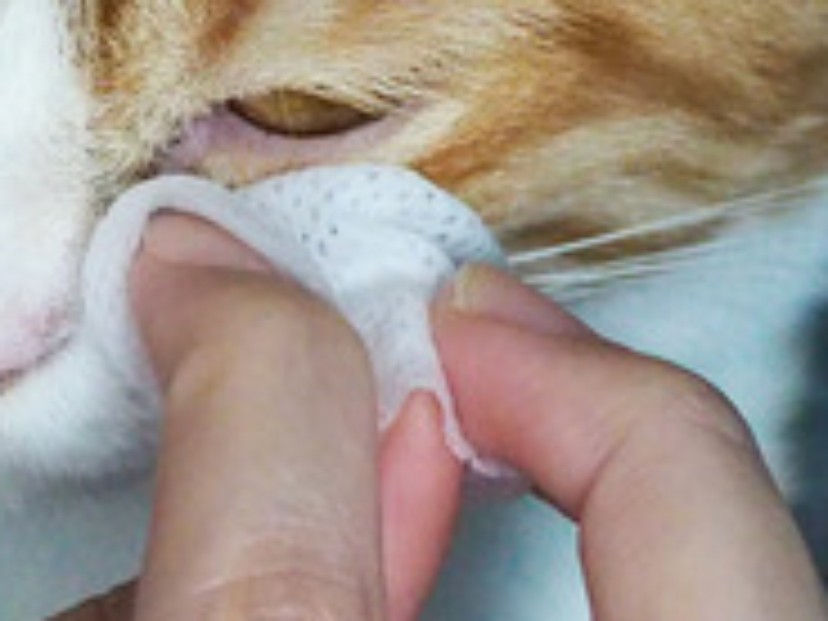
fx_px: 11553
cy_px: 92
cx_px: 220
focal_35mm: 483
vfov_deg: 3.1
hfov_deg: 4.1
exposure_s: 1/1600
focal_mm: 57
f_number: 4
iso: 3200
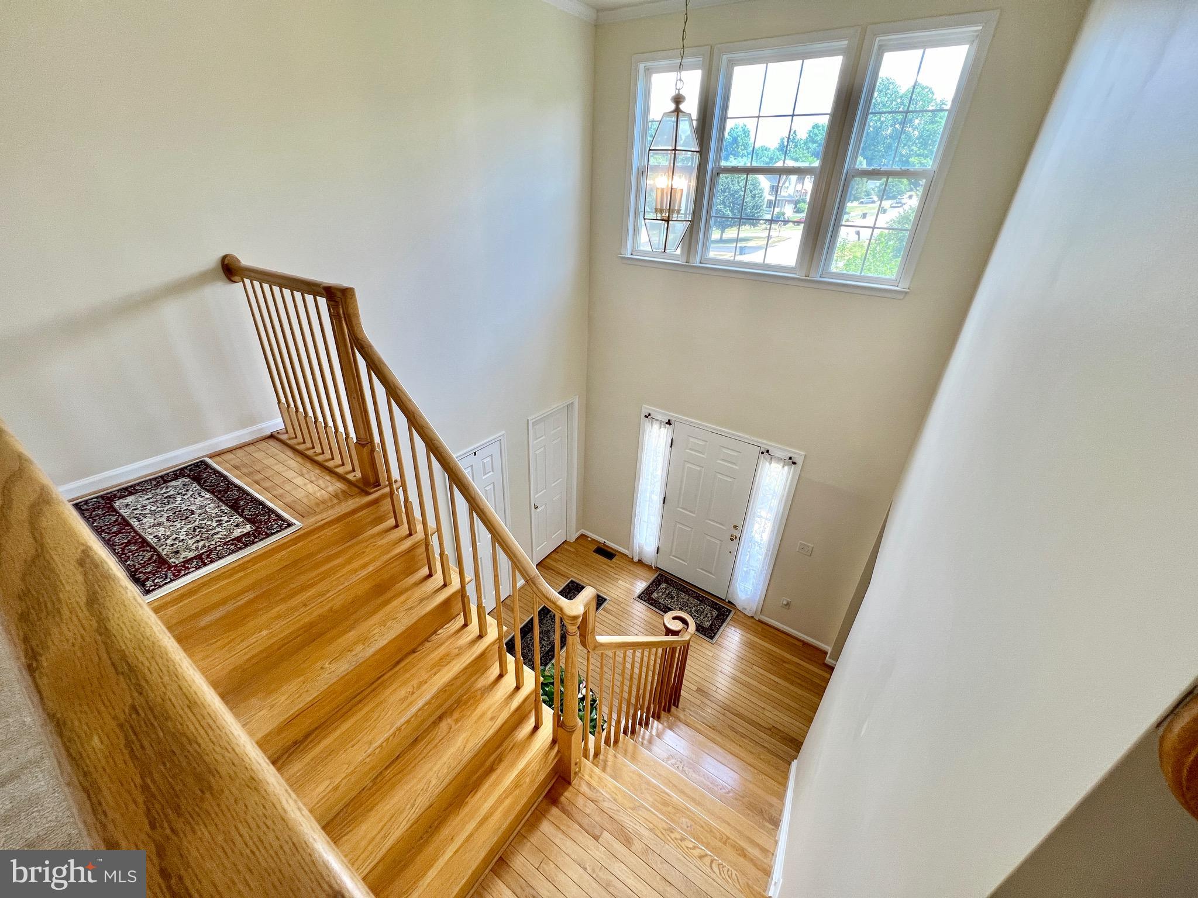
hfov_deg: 106.2
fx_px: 450
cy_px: 449
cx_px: 599
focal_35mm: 13
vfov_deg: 89.9
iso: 80
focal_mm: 1.57
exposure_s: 1/120
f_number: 1.8
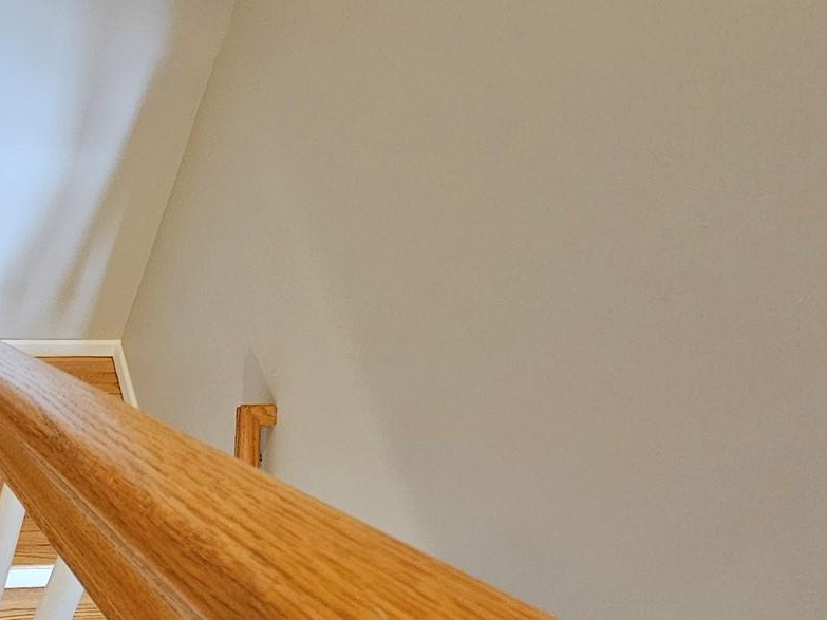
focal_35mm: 34
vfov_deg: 39.4
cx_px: -45
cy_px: 532
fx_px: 812
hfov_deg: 43.8
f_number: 2.2
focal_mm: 2.2
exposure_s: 1/40
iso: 320
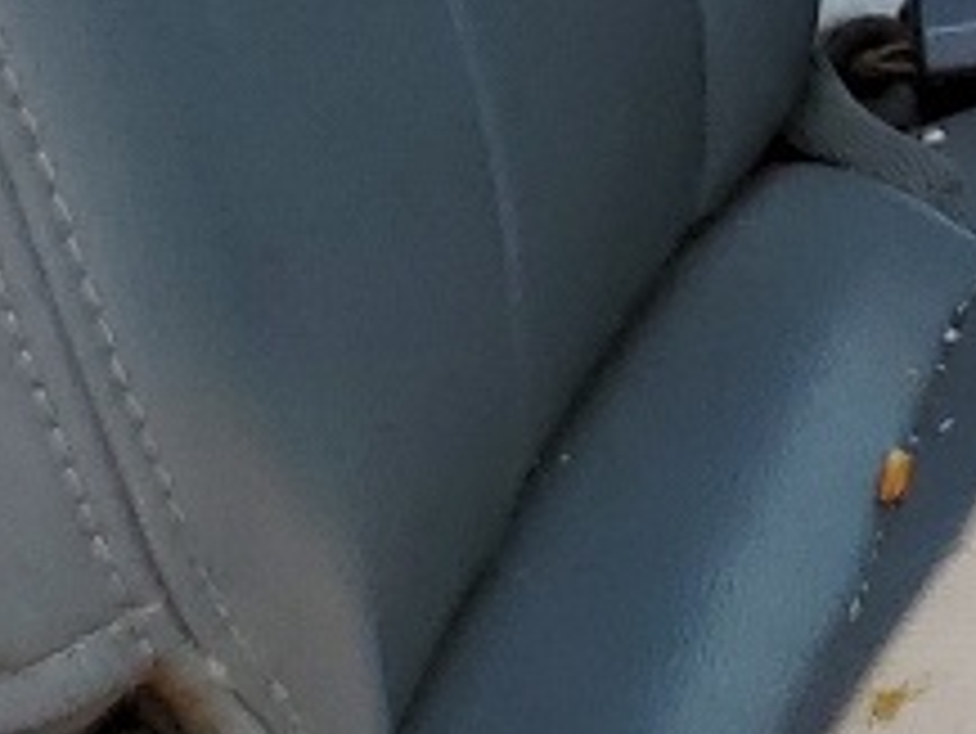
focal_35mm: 192
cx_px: 1961
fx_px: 5416
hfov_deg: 9.6
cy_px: -1054
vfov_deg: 7.2
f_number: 1.5
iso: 50
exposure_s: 1/1667
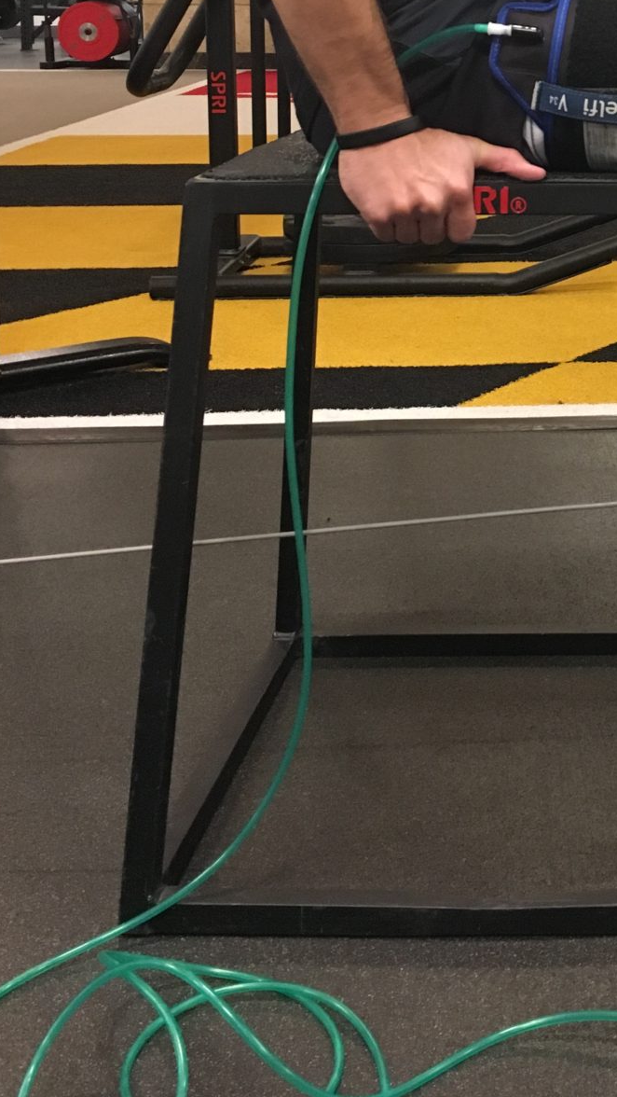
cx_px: 681
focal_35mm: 55
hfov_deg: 20.8
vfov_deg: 36.0
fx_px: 1599
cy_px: 157
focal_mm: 4.15
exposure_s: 1/20
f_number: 2.2
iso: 200
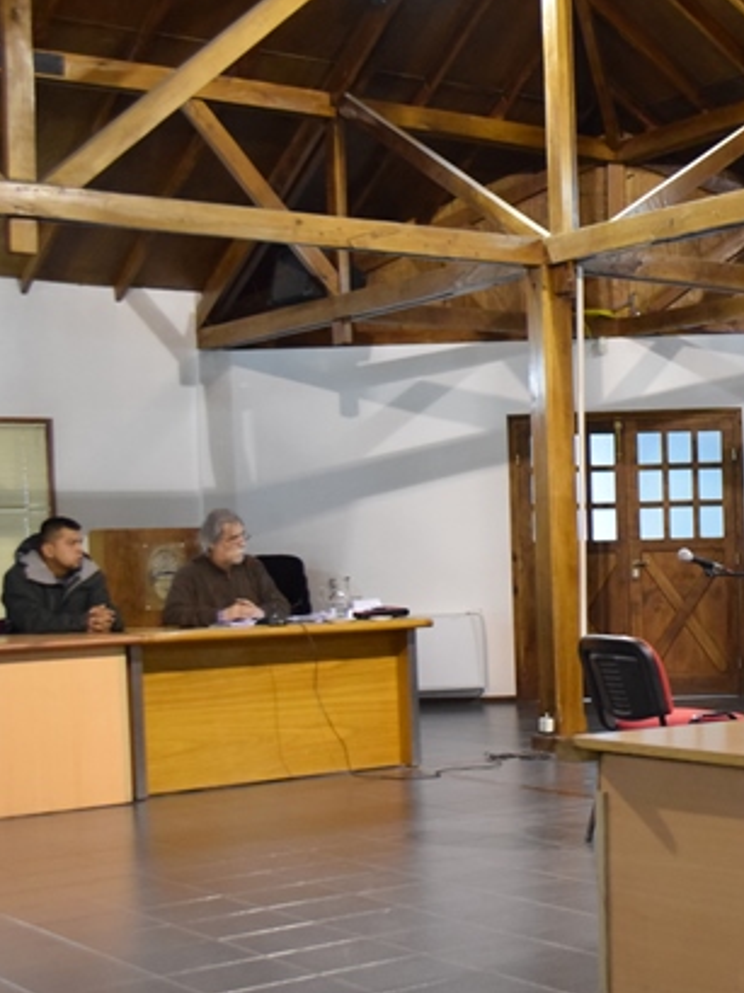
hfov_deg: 22.3
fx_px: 1779
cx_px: 829
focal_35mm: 62
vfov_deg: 31.1
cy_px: 613
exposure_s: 1/60
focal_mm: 22
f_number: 3.8
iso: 2200
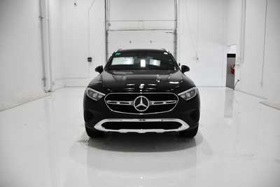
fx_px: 210
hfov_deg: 67.4
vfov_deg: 48.0
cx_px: 140
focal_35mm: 27
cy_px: 94
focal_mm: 18
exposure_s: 1/250
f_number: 3.5
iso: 800
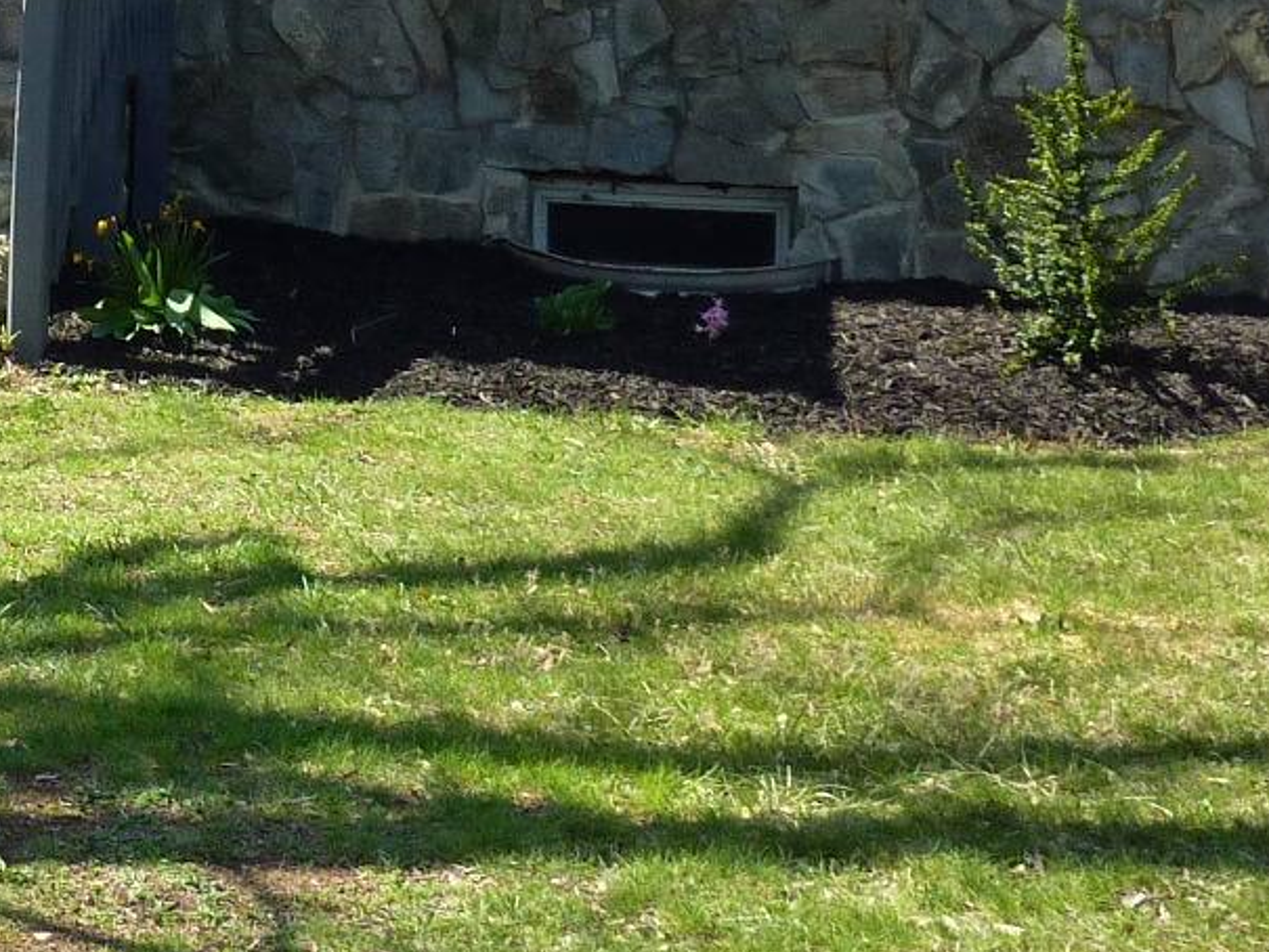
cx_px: -109
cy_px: -191
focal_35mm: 82
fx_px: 3007
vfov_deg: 17.2
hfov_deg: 22.5
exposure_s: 1/250
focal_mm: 4.1
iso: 100
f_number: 4
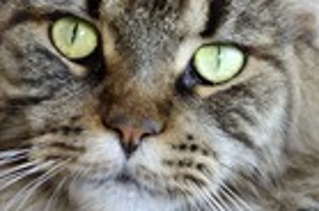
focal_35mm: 212
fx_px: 1874
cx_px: 242
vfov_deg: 6.4
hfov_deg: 9.7
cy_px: 99
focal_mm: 70
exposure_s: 1/125
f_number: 4
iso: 800
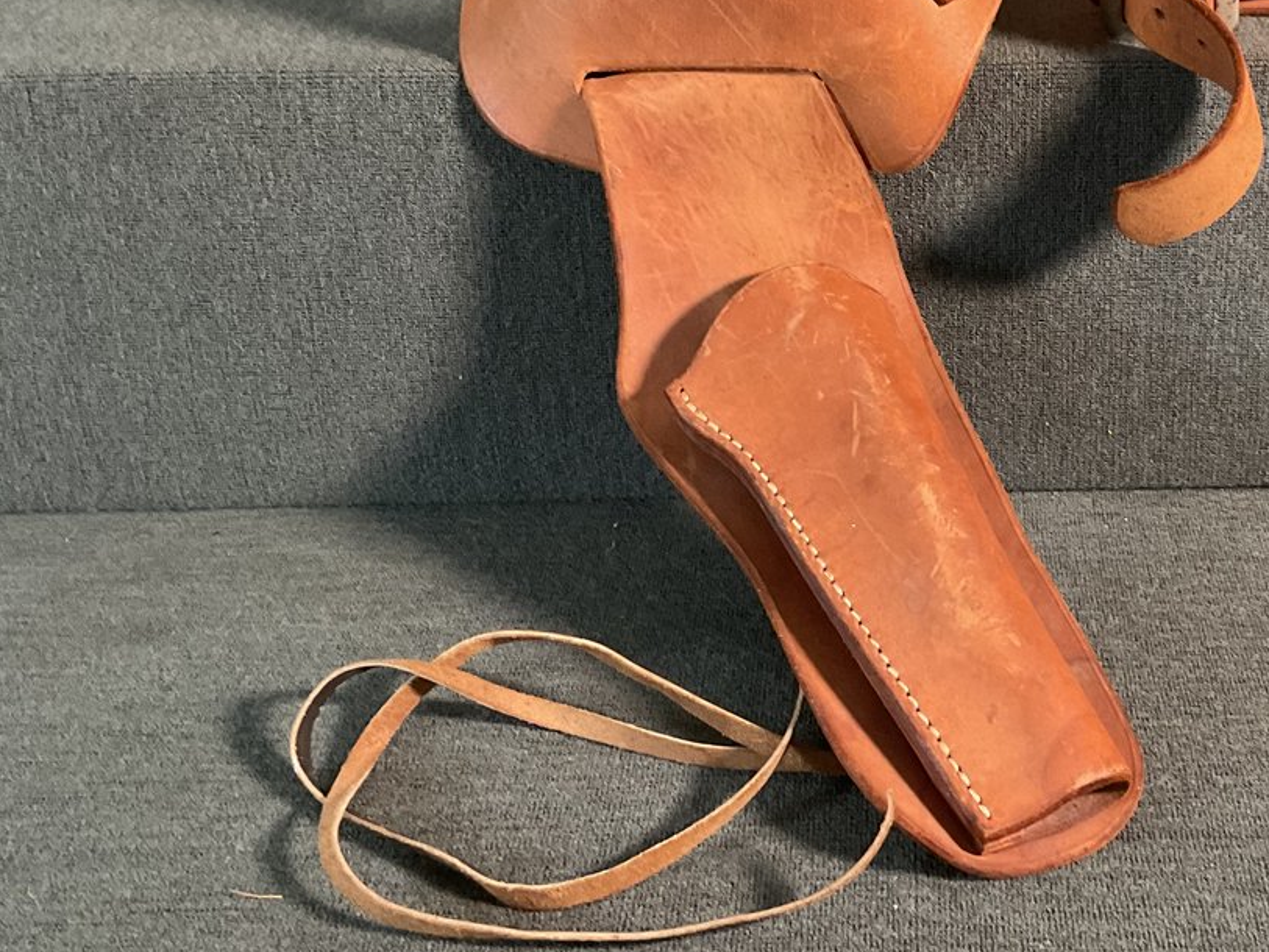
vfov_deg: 27.0
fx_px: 1980
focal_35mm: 54
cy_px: 393
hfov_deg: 34.6
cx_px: 990
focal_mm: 3
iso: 200
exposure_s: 1/40
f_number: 1.8
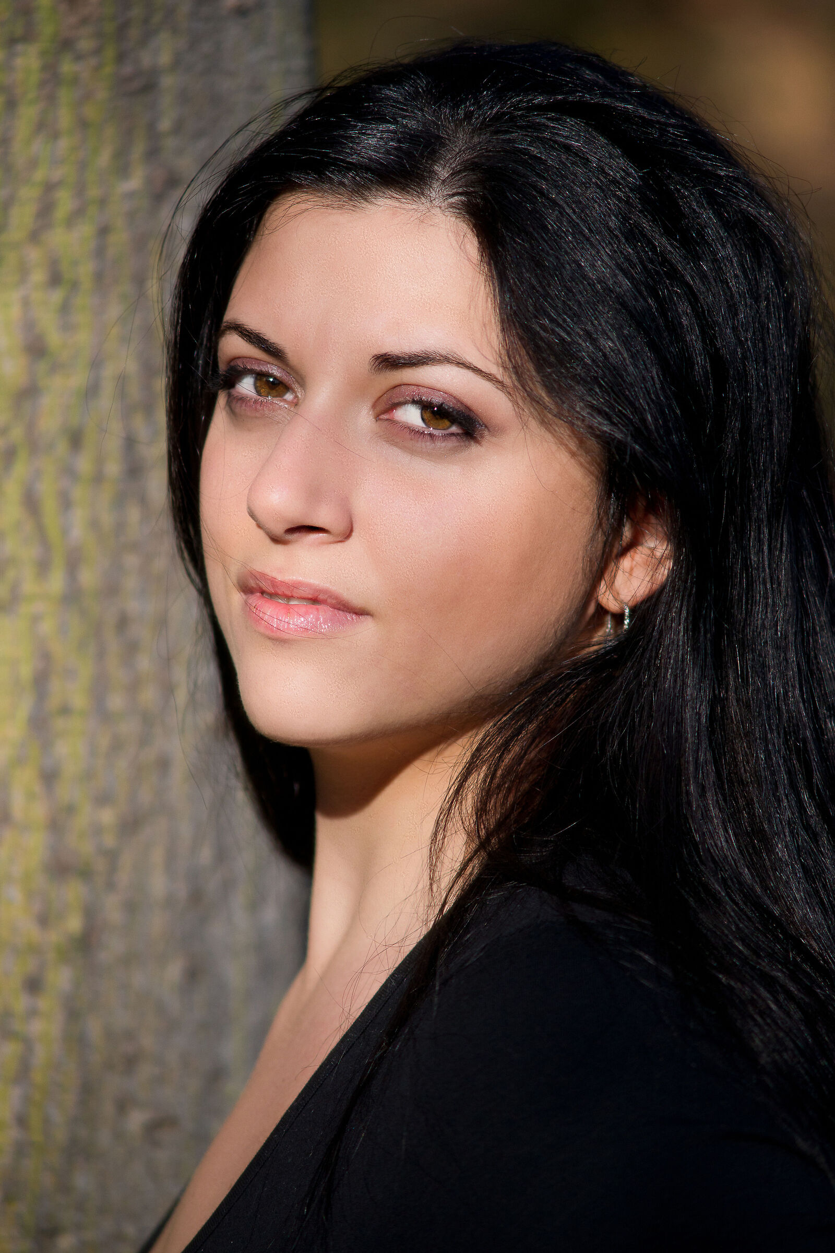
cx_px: 418
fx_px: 7306
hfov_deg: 6.5
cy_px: 626
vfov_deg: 9.8
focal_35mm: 210
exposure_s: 1/2000
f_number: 4.5
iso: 400
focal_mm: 210
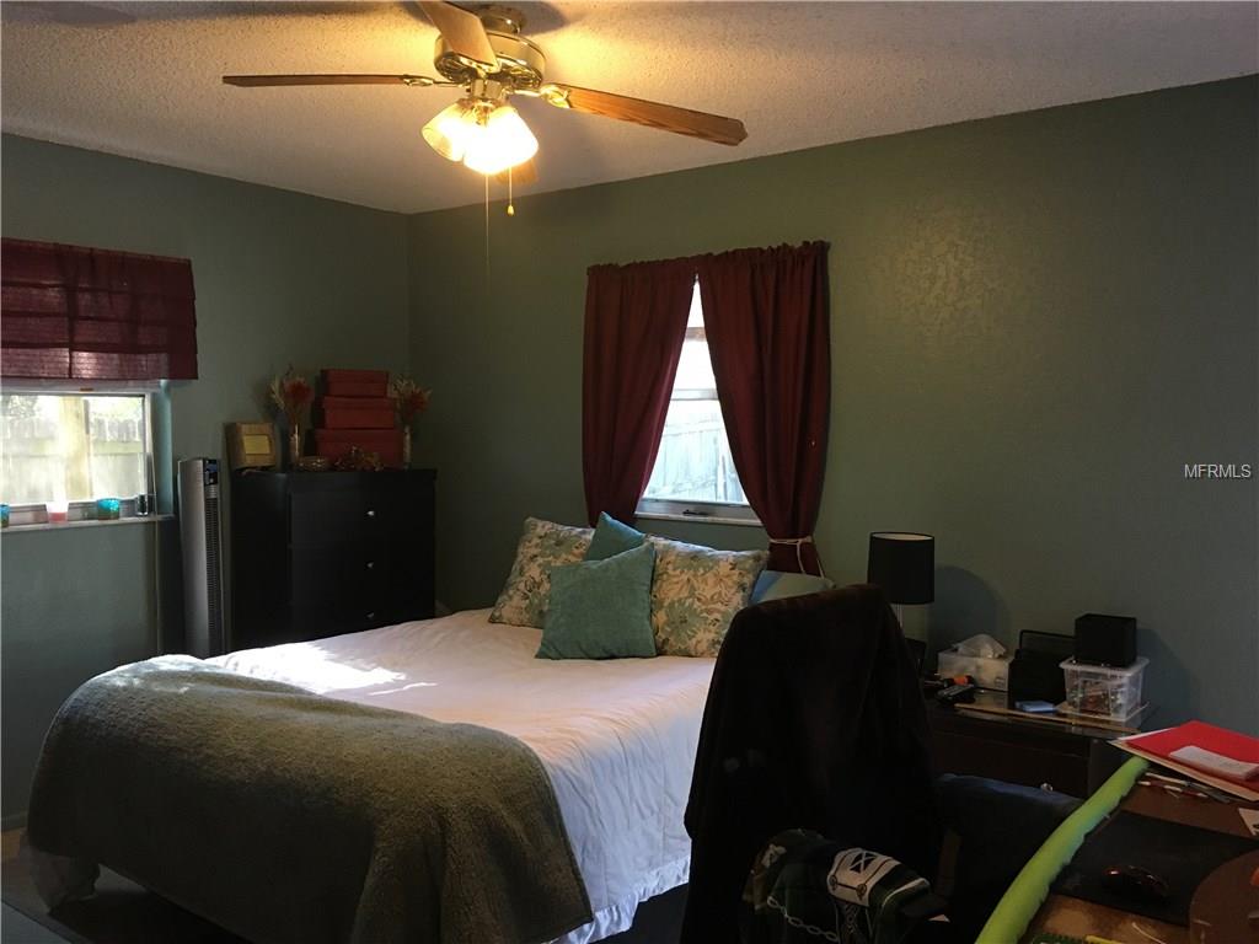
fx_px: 1055
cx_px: 630
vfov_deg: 48.2
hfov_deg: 61.7
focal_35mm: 29
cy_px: 472
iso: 160
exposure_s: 1/30
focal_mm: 4.15
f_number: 2.2
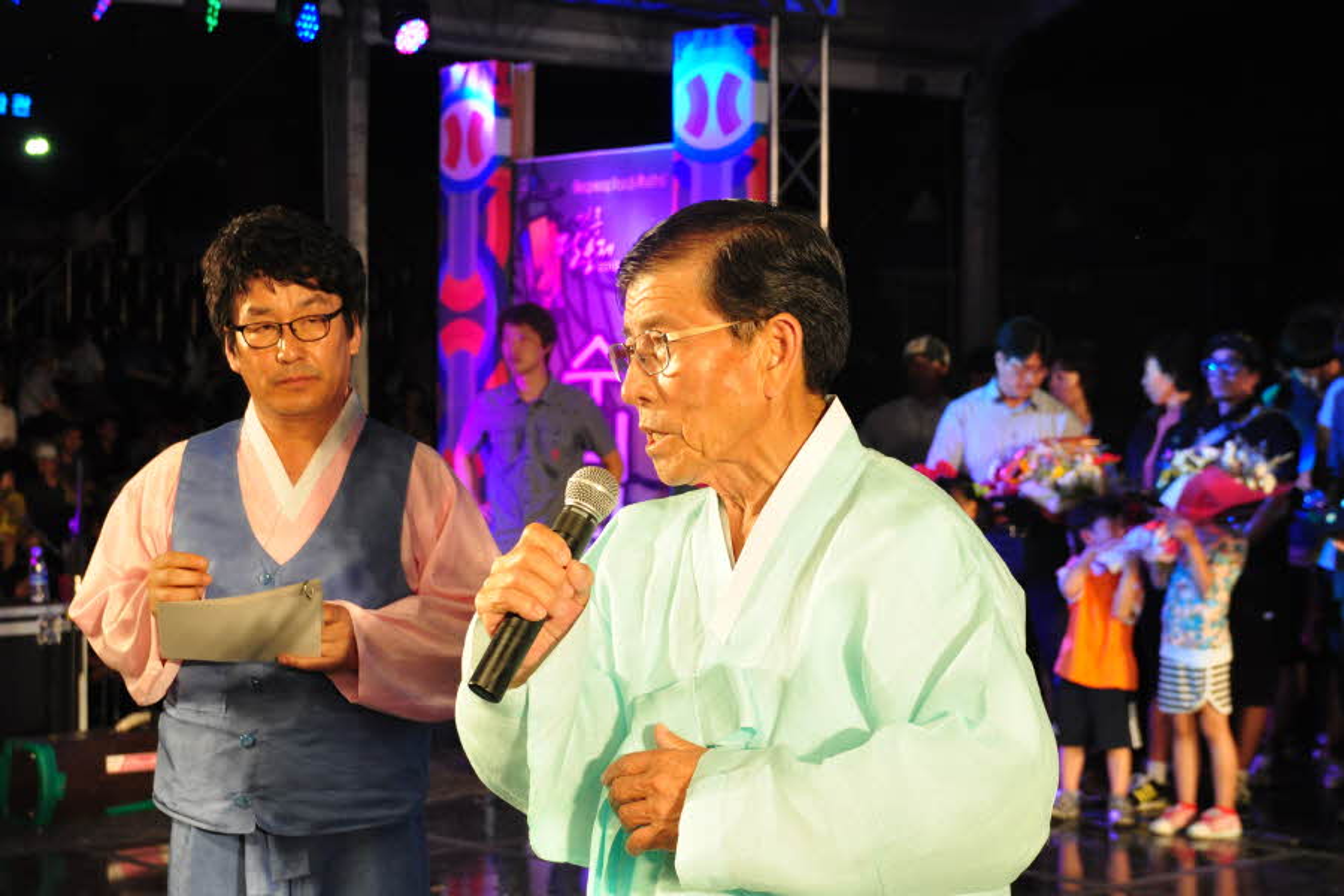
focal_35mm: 75
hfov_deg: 27.0
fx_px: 2800
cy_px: 448
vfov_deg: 18.2
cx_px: 672
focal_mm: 50
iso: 800
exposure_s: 1/200
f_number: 6.3
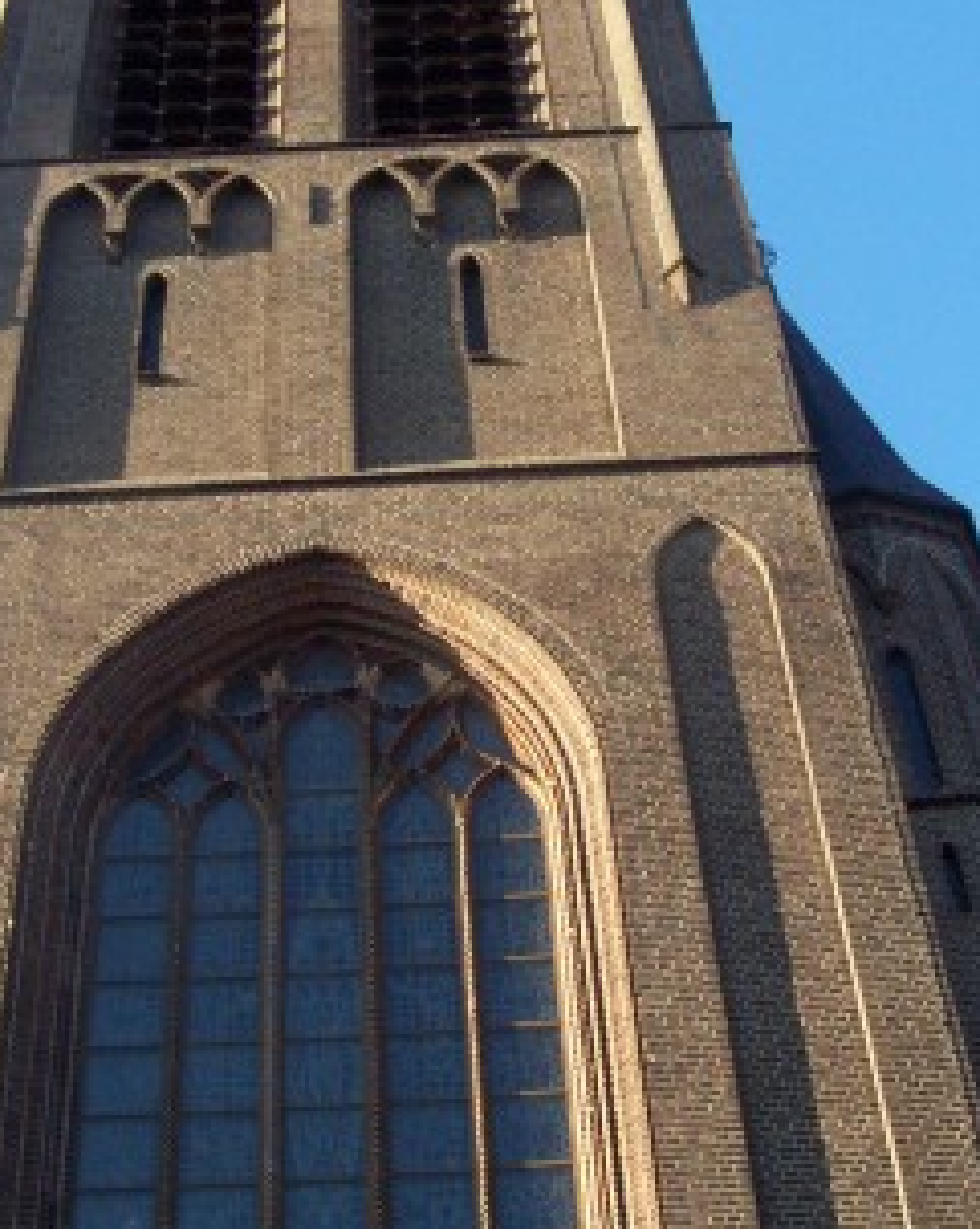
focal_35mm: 66
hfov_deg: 23.1
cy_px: 525
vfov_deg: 28.7
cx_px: 508
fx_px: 2396
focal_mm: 5.6
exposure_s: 1/324
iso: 80
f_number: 2.7
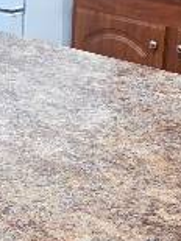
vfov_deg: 15.7
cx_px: -70
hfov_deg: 11.4
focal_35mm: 126
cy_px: 136
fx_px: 880
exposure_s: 1/120
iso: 500
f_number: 1.7
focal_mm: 6.3
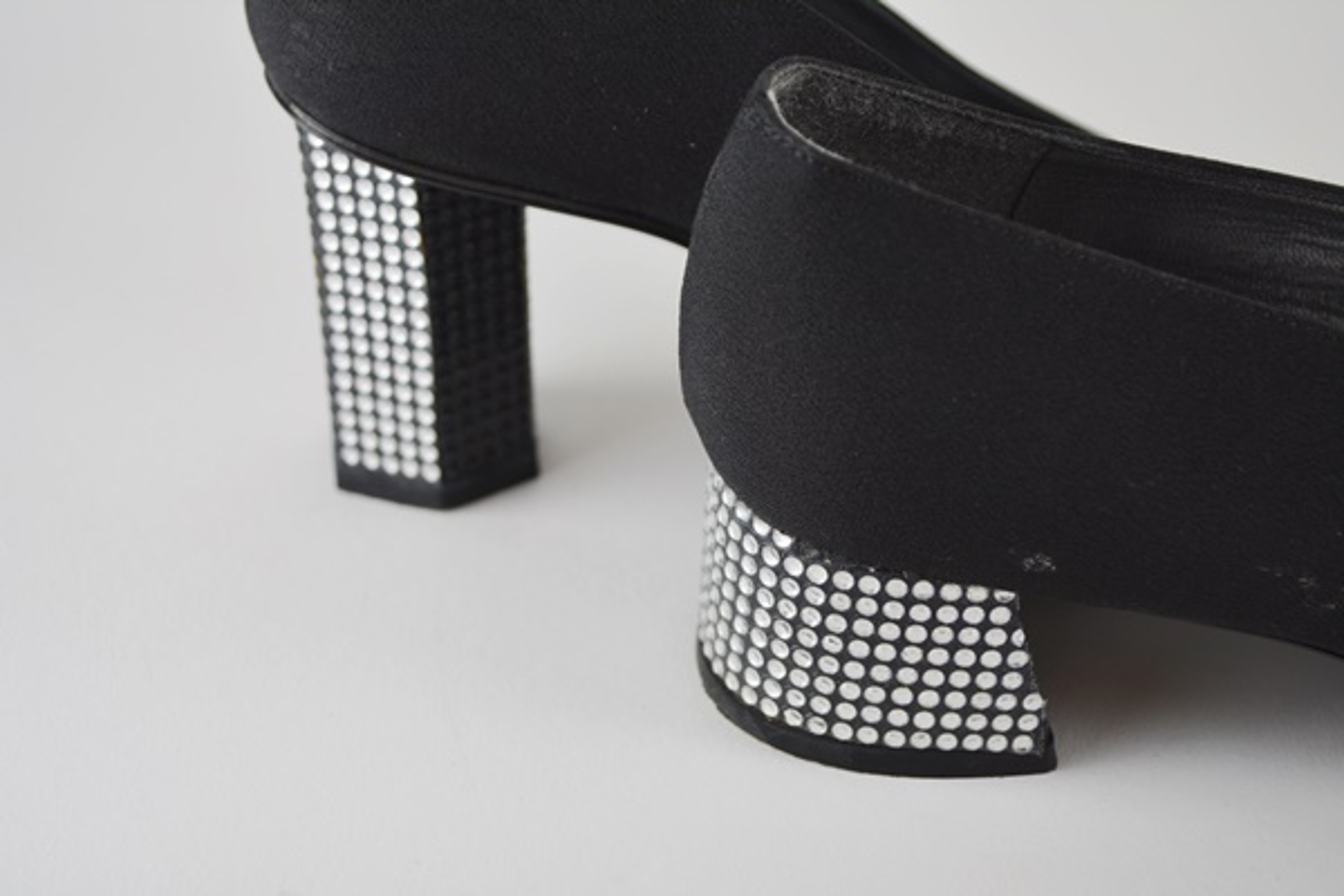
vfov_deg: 22.6
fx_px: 2240
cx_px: 672
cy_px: 448
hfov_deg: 33.4
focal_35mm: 60
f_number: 5.6
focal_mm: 40
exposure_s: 1/125
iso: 200
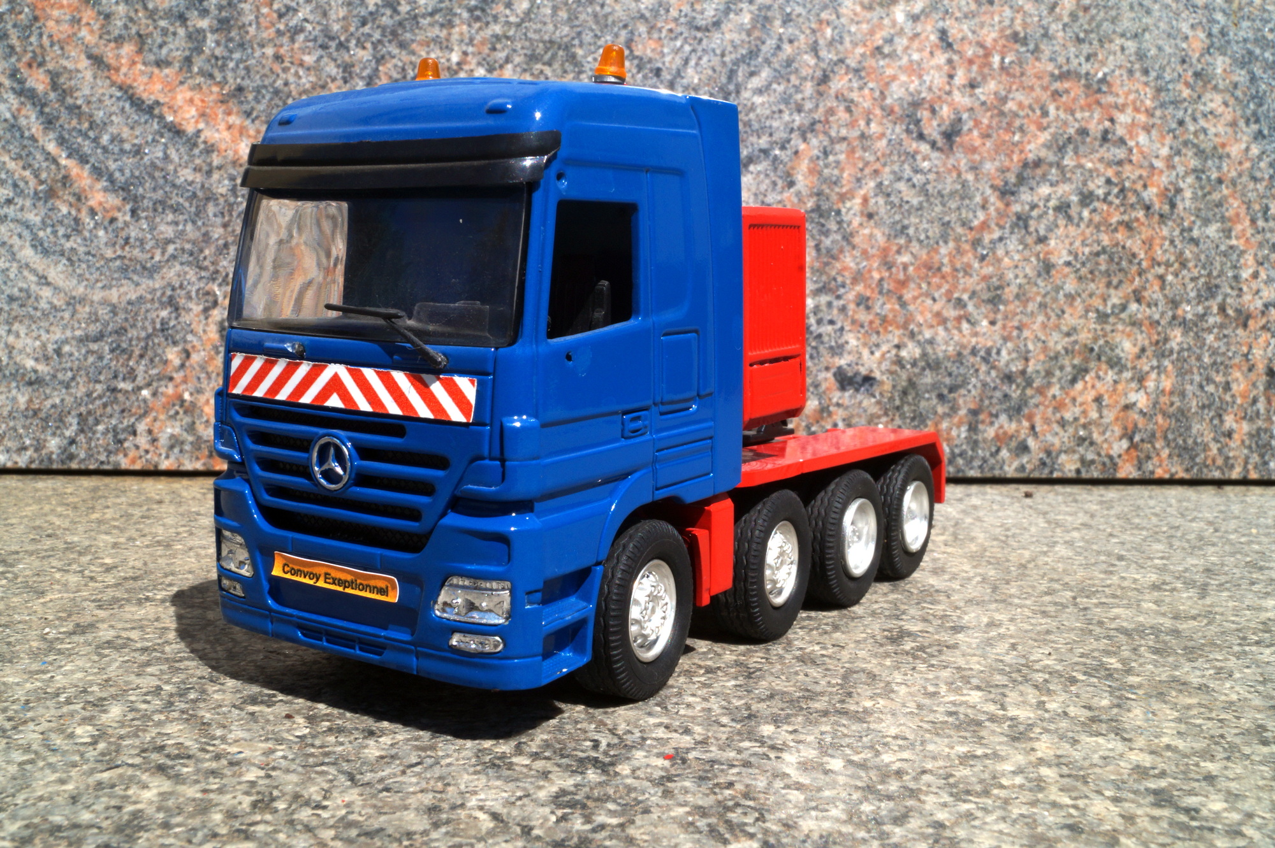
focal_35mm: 39
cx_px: 638
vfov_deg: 34.2
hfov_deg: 49.6
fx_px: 1380
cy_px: 424
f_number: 22
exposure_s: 1/60
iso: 100
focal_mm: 26
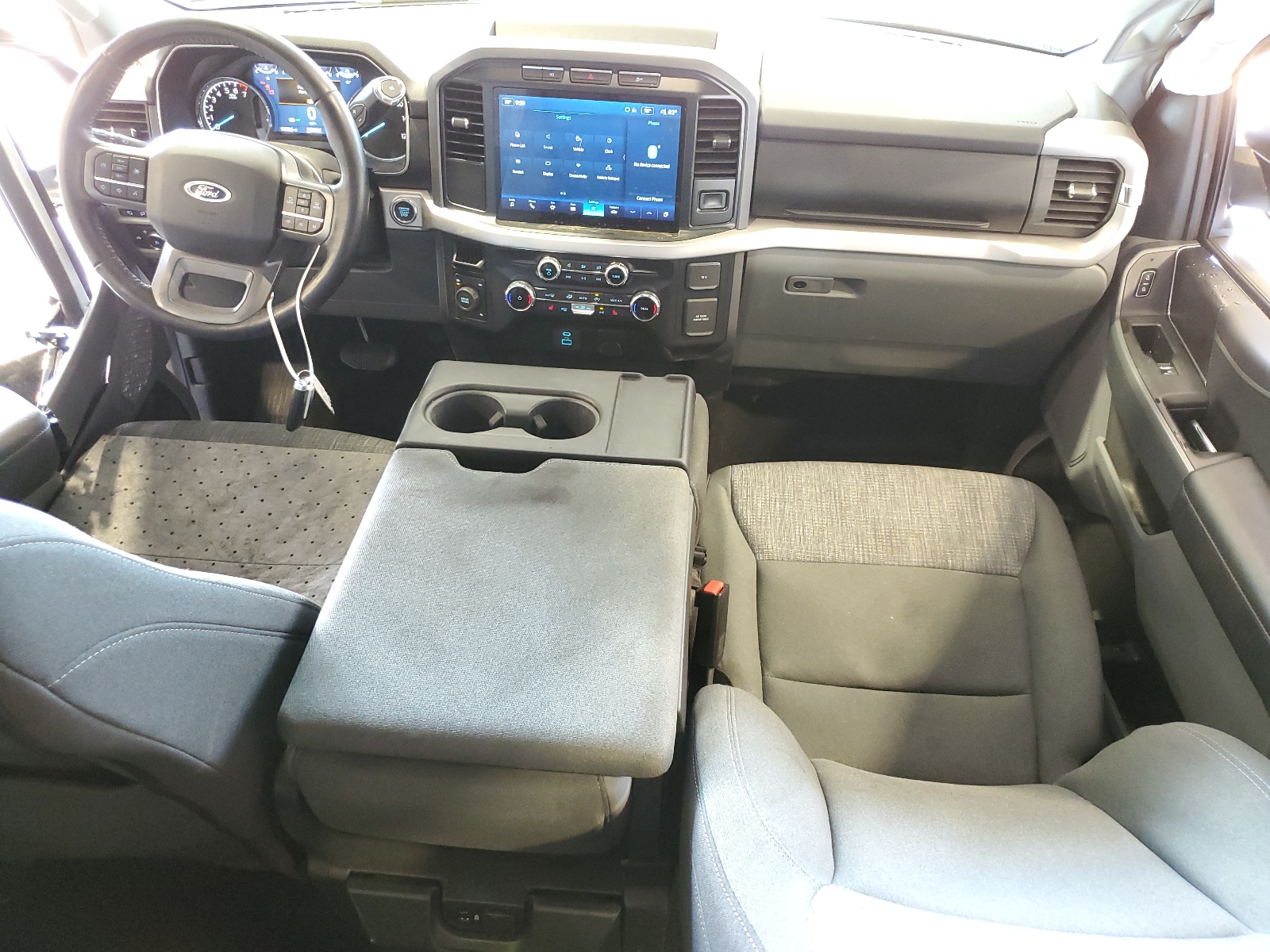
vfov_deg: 53.1
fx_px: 954
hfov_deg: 67.3
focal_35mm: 26
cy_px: 476
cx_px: 635
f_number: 1.5
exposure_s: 1/24
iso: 326
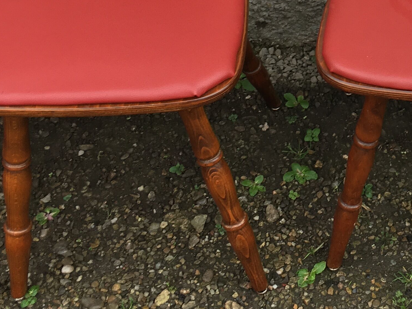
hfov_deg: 23.9
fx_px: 928
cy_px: -22
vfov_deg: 18.3
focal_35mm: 78
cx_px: 416
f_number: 2.2
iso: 25
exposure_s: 1/114
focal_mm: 4.15
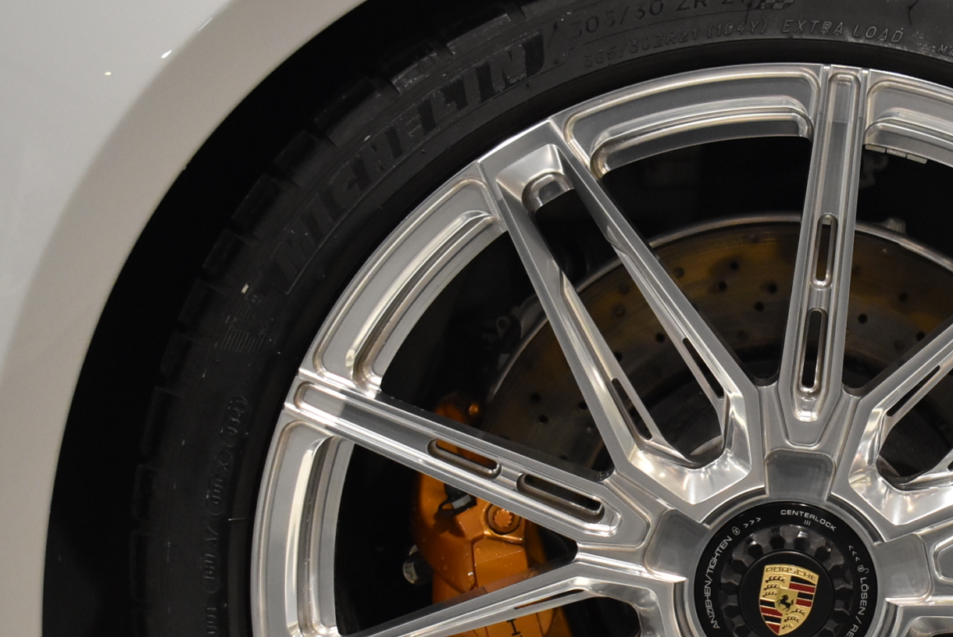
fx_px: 2835
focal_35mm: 107
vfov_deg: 12.7
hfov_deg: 18.8
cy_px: 568
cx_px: 803
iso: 1800
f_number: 5
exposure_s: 1/50
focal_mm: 34
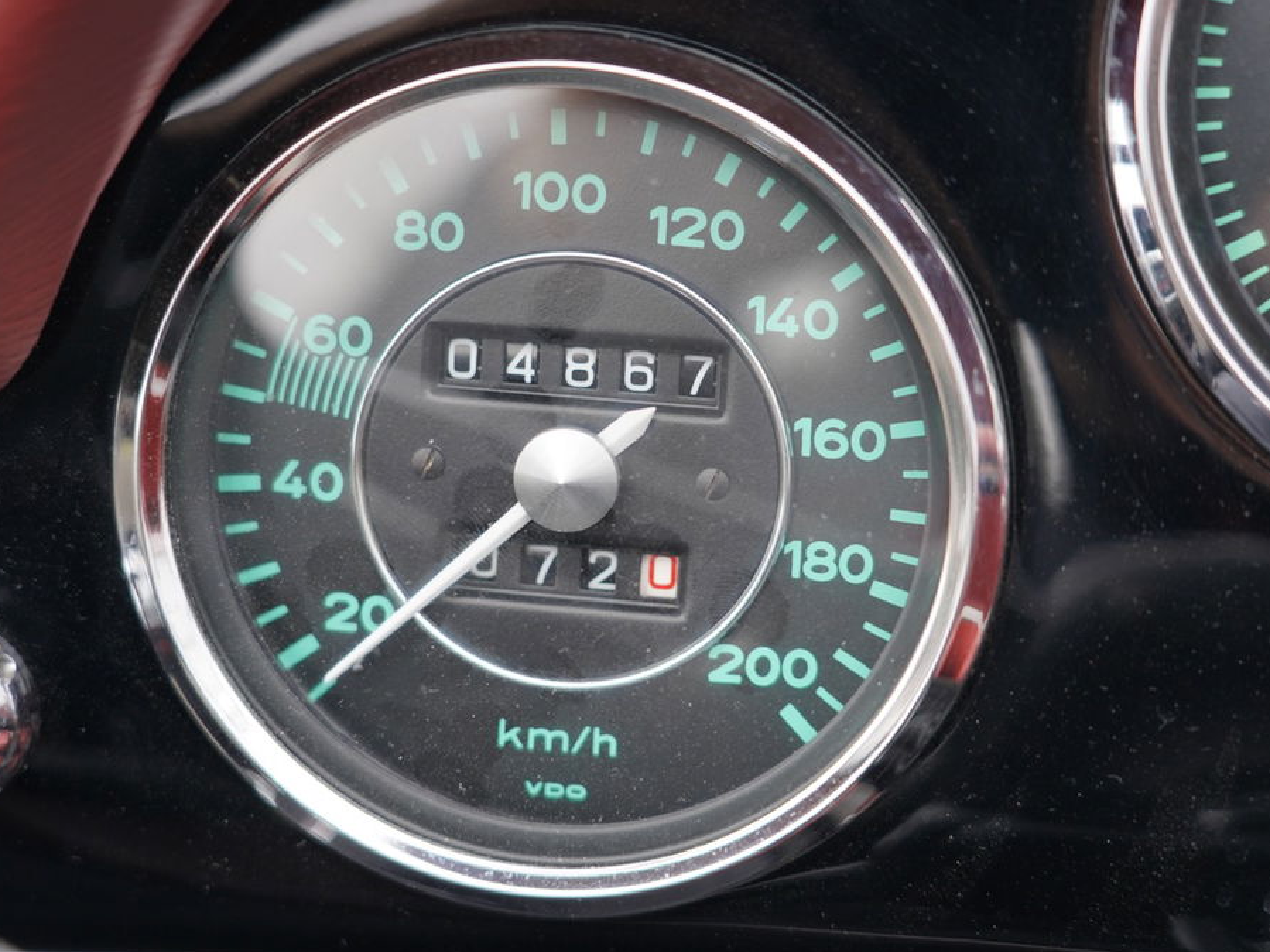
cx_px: 591
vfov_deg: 21.3
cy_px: 481
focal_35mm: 69
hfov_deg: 28.2
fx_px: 2531
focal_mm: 63
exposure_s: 1/80
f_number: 4
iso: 640
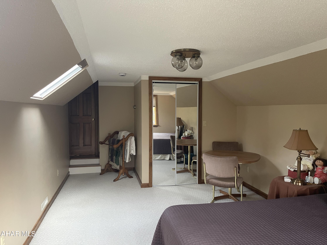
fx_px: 236
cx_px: 164
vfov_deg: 54.9
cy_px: 122
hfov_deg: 69.4
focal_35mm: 25
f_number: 1.6
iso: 250
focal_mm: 5.1
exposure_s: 1/60
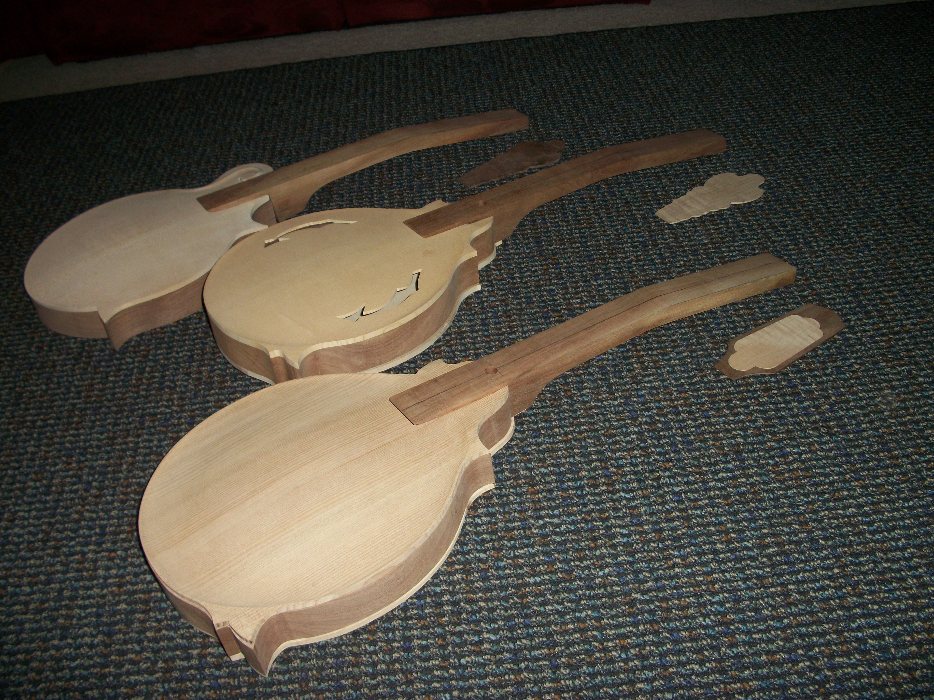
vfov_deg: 40.7
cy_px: 350
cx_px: 467
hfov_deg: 52.6
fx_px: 944
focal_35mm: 35
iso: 80
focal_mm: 6.3
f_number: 3.1
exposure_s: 1/60
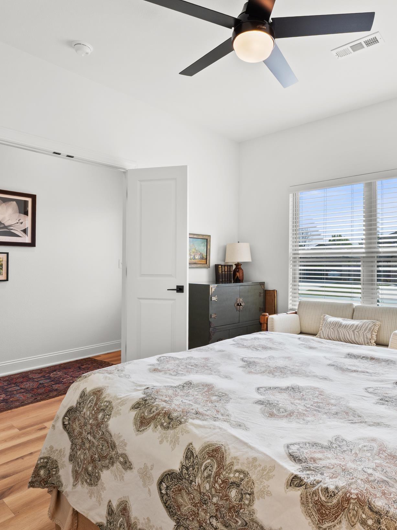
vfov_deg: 76.4
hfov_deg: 60.4
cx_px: 244
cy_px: 269
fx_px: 336
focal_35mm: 22
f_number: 9
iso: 200
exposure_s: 1/13
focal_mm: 10
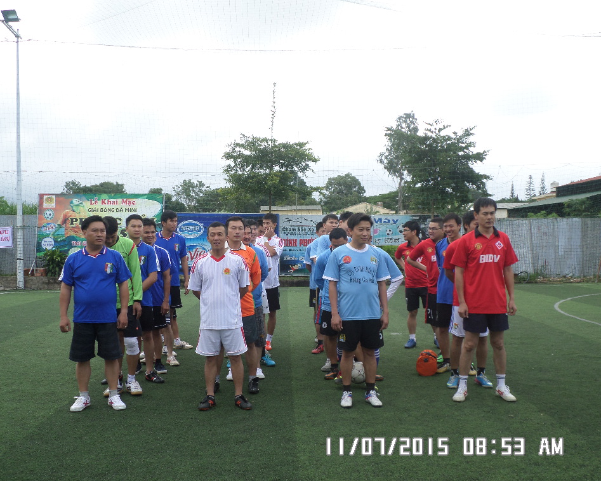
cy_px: 238
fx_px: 676
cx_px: 284
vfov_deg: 39.2
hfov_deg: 47.9
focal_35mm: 38
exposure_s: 1/350
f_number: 3
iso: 80
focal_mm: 6.5
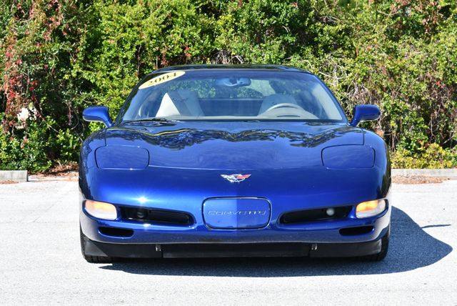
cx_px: 228
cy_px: 153
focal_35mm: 104
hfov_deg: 19.6
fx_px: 1321
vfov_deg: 13.2
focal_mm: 52
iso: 200
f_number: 8
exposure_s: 1/250
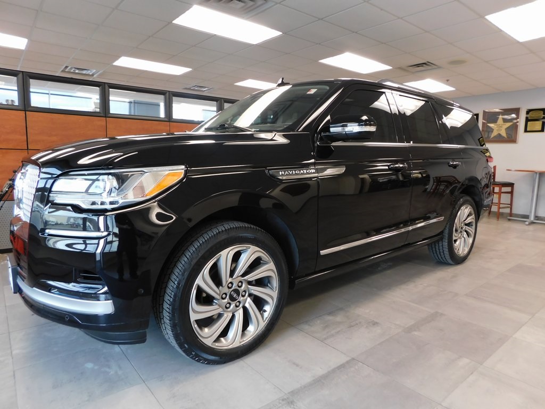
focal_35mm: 23
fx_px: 362
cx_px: 272
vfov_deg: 58.9
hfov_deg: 73.9
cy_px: 204
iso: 400
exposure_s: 1/30
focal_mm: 4
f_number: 3
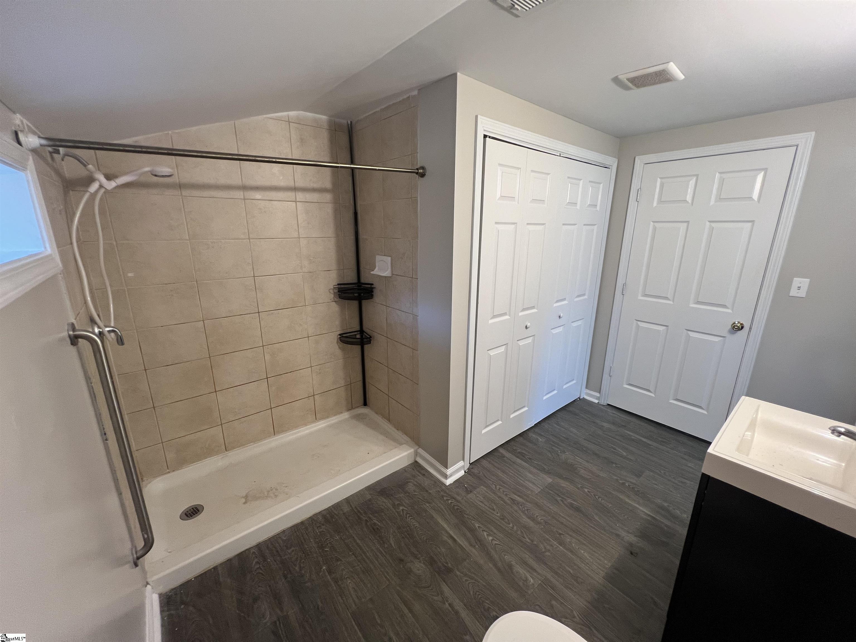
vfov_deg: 89.9
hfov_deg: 106.2
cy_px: 321
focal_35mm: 13
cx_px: 428
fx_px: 321
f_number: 1.8
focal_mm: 1.57
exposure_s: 1/60
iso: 125
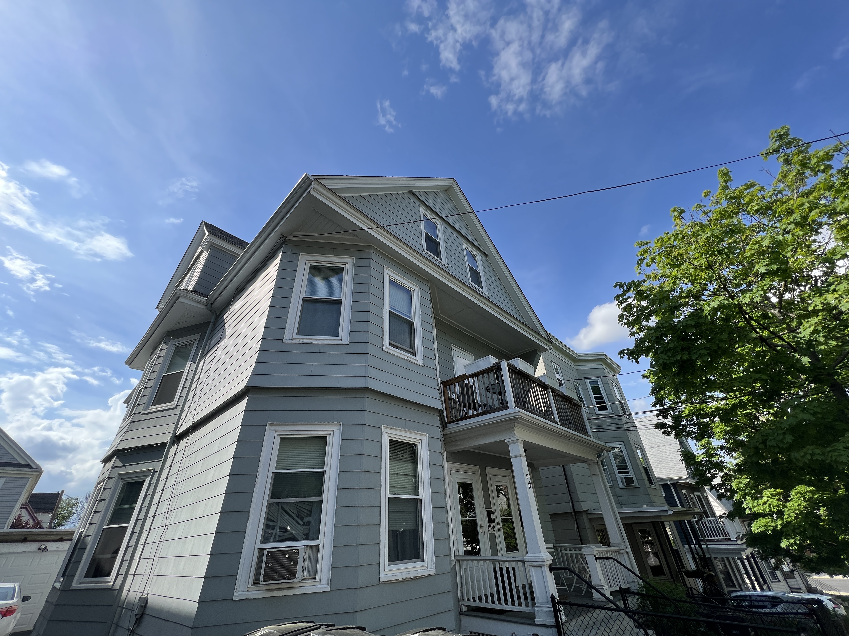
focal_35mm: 13
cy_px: 318
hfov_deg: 106.2
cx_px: 424
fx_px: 319
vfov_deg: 89.9
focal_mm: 1.57
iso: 32
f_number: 1.8
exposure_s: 1/986
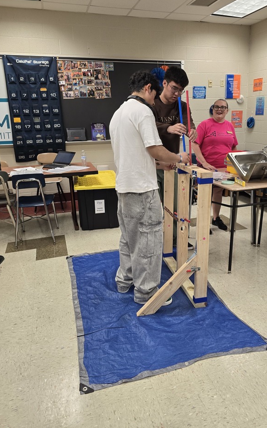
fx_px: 314
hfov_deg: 45.8
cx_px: 158
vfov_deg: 68.2
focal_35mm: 27
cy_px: 193
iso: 250
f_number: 1.7
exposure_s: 1/120
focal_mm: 6.3
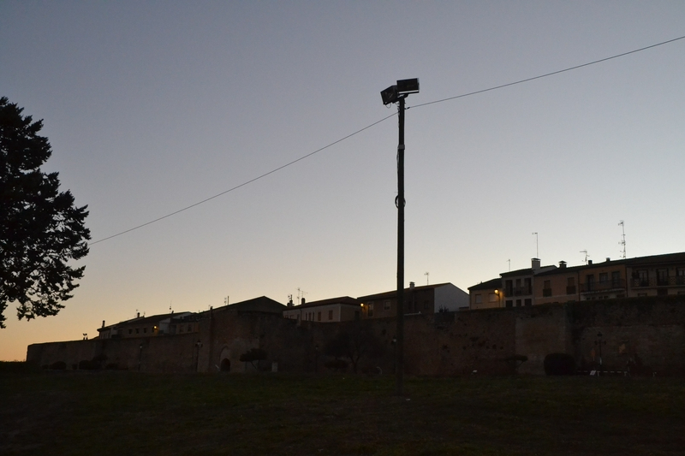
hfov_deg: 49.6
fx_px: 742
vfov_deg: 34.2
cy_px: 228
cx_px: 342
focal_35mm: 39
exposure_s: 1/320
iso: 3200
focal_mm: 26
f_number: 9
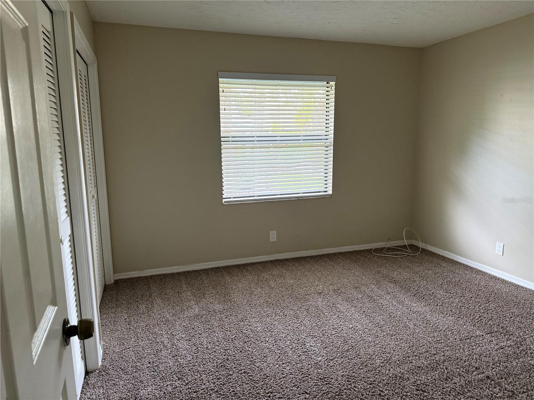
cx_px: 267
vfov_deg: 56.8
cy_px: 200
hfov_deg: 71.6
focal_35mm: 24
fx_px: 370
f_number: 1.78
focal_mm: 6.76
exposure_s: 1/60
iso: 320
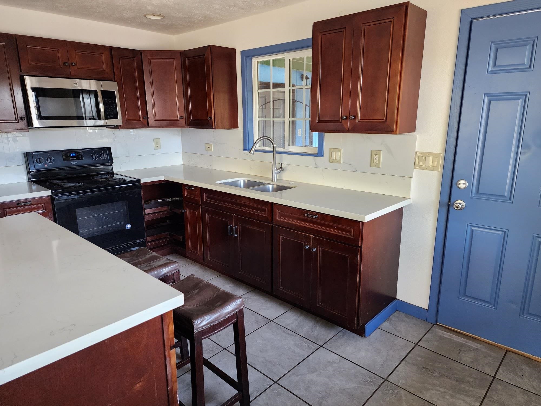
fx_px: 359
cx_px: 270
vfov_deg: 58.9
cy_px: 203
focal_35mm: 23
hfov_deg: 73.9
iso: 500
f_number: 1.8
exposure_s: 1/120
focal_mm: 6.4
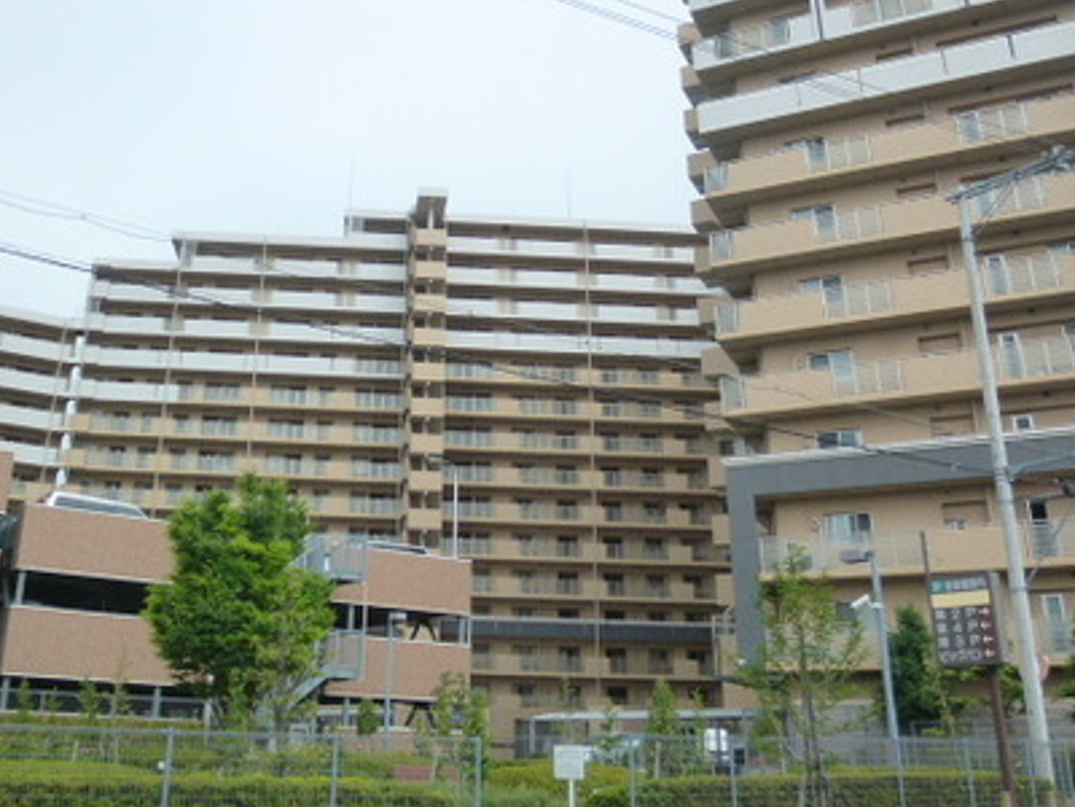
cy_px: 274
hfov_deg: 51.0
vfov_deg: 39.2
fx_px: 1118
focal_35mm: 36
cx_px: 422
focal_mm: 4.3
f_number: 2.2
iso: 160
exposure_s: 1/2000
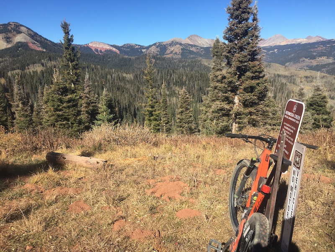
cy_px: 126
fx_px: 281
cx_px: 168
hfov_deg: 61.7
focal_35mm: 29
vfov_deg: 48.2
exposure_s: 1/1799
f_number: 2.2
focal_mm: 4.15
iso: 32
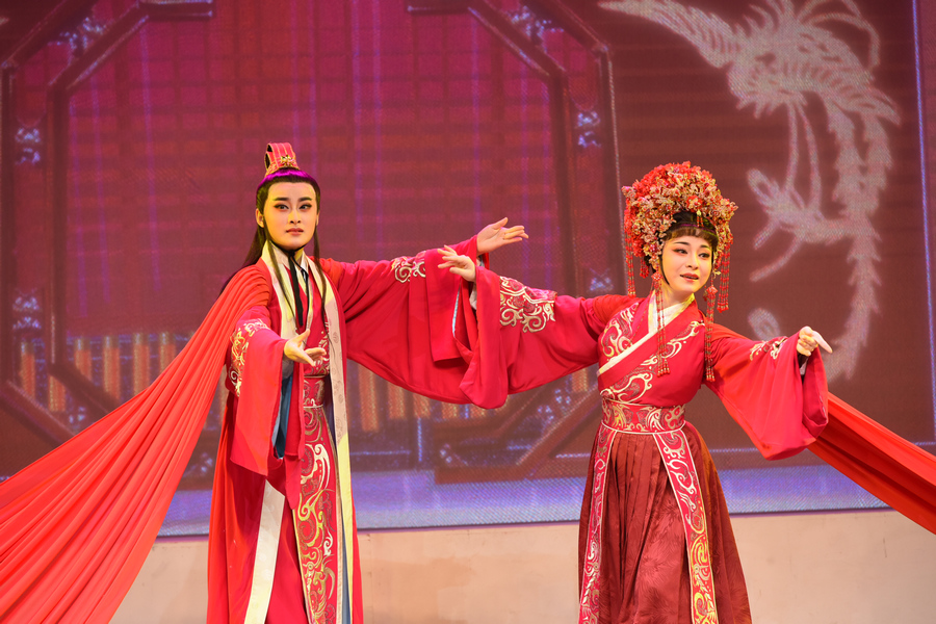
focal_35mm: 180
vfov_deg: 7.6
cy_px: 312
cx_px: 468
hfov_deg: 11.4
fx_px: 4680
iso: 640
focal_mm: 180
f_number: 5.6
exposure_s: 1/160
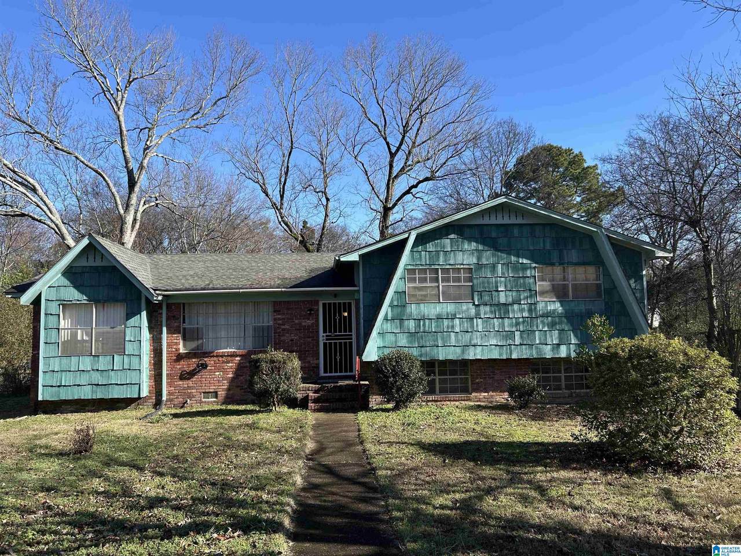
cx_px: 370
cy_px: 278
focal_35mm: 26
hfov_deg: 67.3
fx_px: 557
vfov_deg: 53.1
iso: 50
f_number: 1.5
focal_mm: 5.7
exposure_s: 1/1808
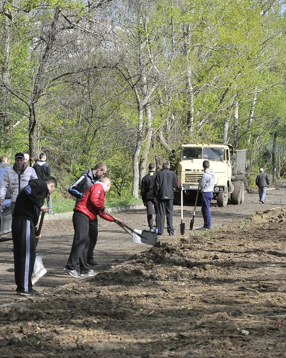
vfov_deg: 12.1
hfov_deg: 9.6
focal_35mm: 160
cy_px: 179
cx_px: 254
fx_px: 1689
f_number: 10
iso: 800
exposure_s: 1/1600
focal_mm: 75
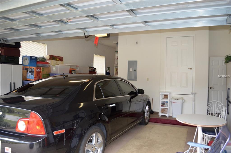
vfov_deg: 47.8
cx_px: 116
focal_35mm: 27
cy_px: 76
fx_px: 173
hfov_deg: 67.4
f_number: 3.5
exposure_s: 1/60
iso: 400
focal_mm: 18
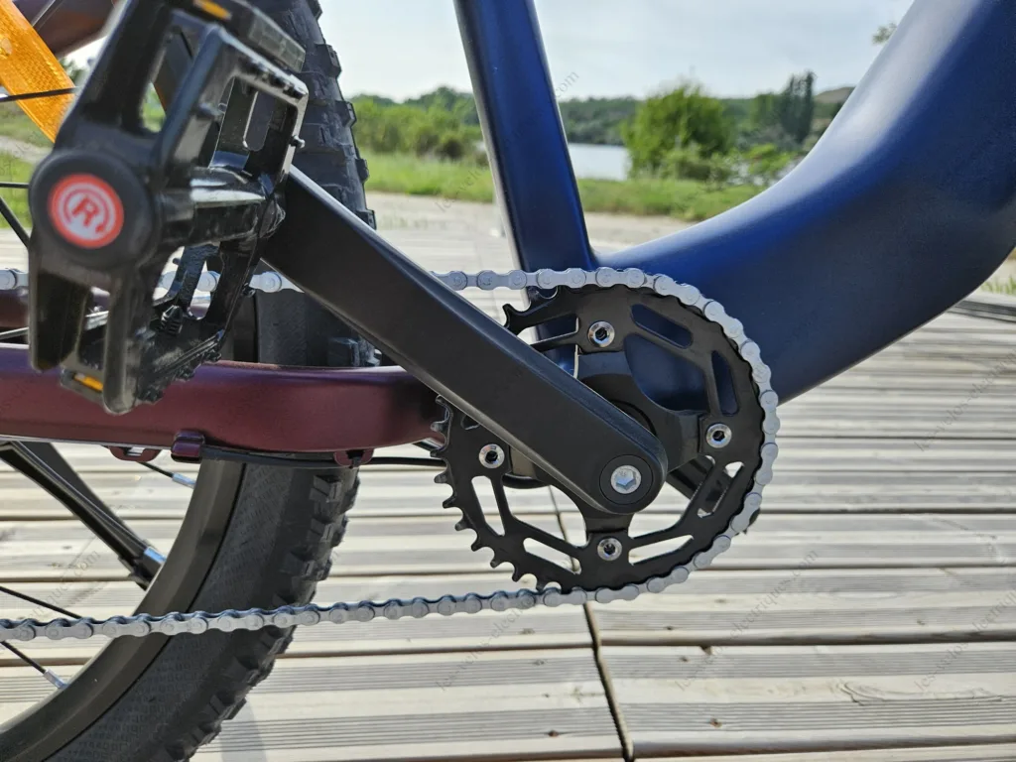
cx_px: 508
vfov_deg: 58.9
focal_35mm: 23
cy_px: 381
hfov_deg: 73.9
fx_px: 675
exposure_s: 1/2000
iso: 80
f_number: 1.8
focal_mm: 5.4
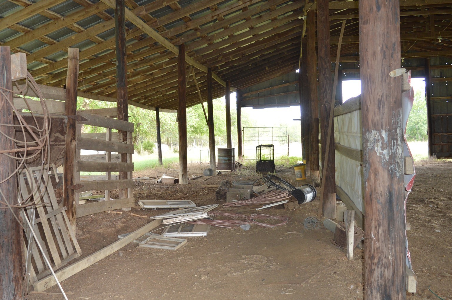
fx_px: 452
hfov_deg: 52.2
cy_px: 132
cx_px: 153
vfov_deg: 36.7
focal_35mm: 36
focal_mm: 18
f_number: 4
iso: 400
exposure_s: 1/125
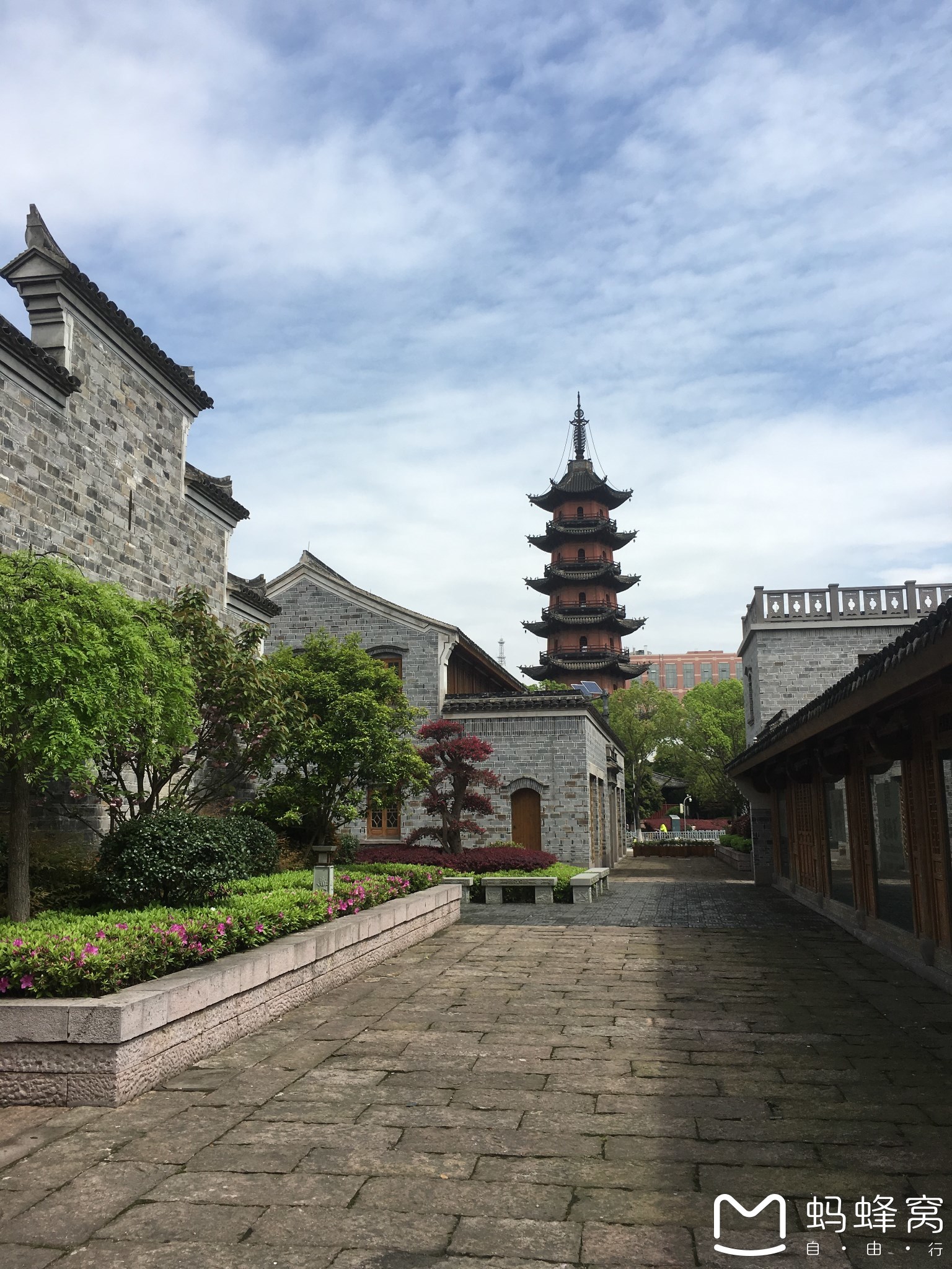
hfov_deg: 48.2
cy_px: 634
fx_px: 1063
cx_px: 476
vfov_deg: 61.7
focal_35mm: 29
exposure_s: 1/1789
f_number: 2.2
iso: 25
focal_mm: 4.15
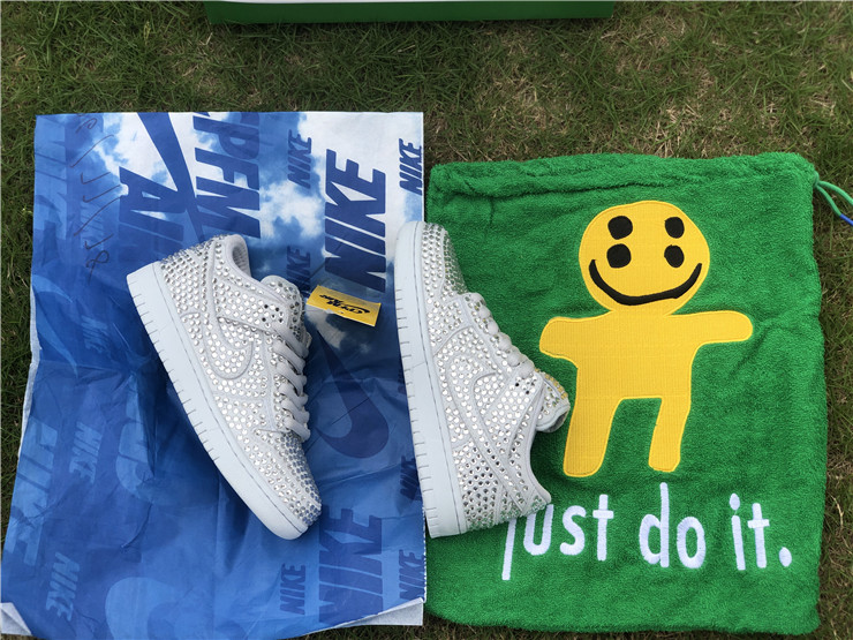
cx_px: 426
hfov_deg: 36.8
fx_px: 1281
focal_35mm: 52
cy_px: 320
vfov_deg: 28.0
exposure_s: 1/410
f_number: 2.4
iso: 16
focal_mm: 6
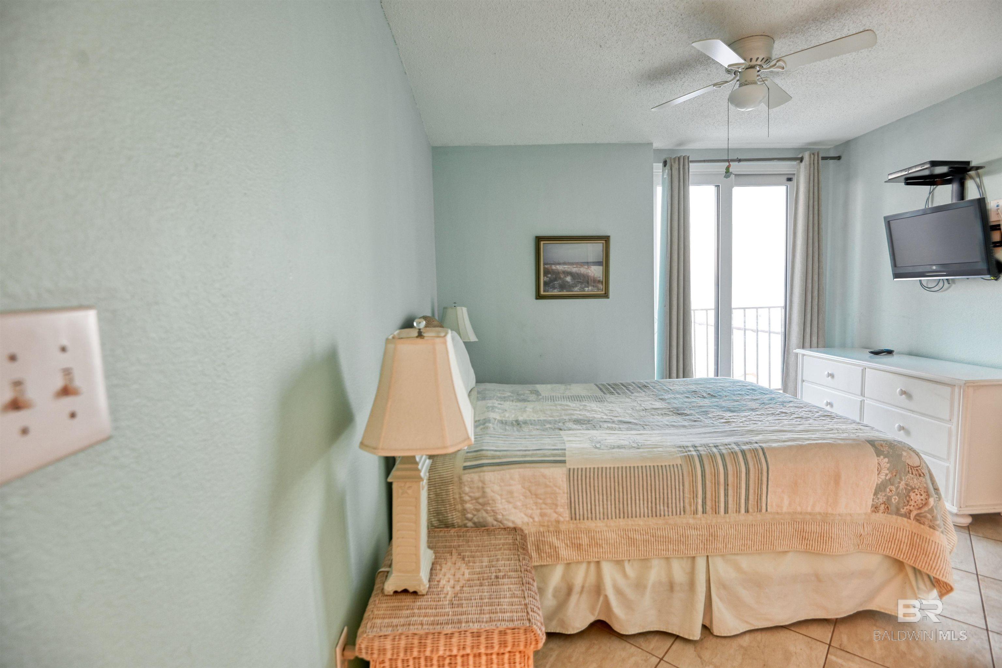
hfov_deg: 96.7
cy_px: 334
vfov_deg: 73.8
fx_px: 445
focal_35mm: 16
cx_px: 501
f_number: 5.6
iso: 400
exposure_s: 1
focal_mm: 16
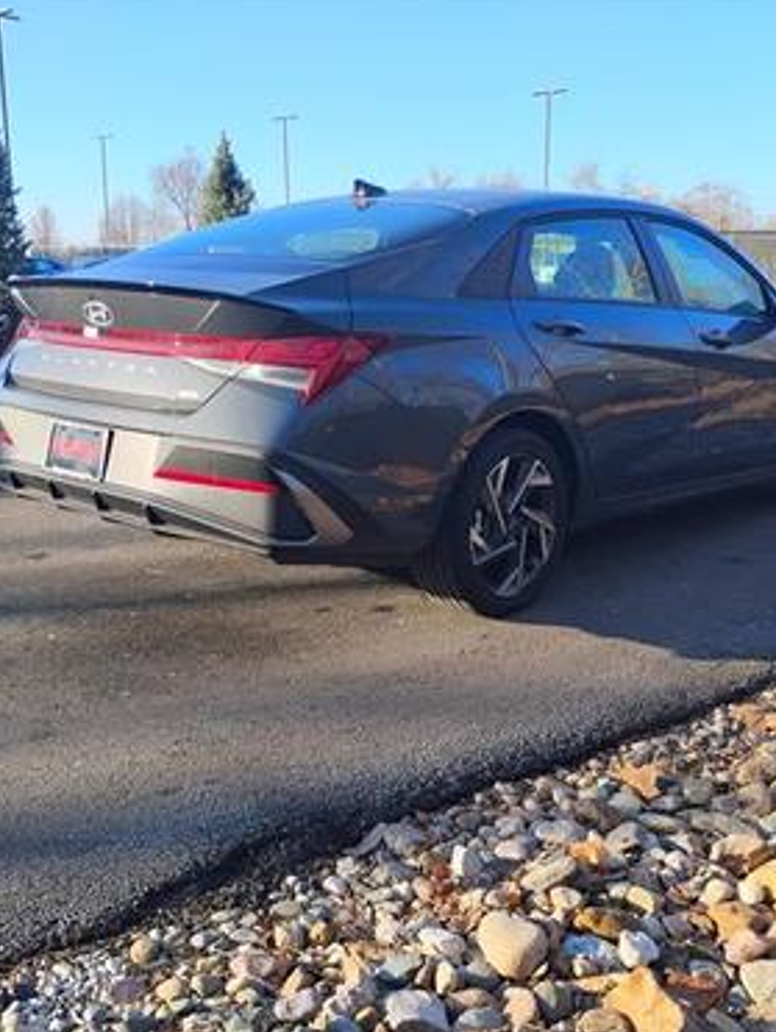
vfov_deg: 48.9
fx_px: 1134
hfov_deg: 37.8
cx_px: 409
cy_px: 512
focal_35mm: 38
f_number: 1.8
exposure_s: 1/312
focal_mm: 4.26
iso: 100
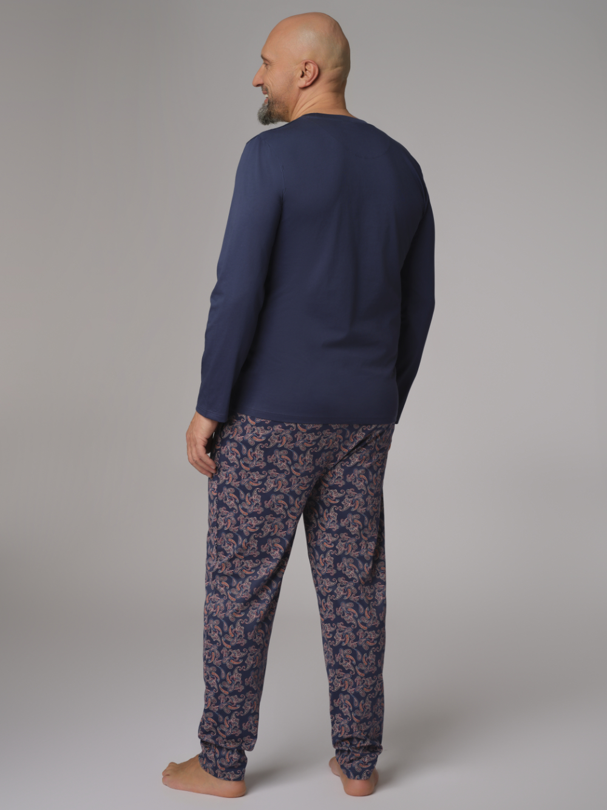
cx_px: 304
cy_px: 405
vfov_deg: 30.7
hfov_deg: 23.3
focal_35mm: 63
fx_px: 1473
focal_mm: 80
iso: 125
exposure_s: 1/125
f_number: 5.6
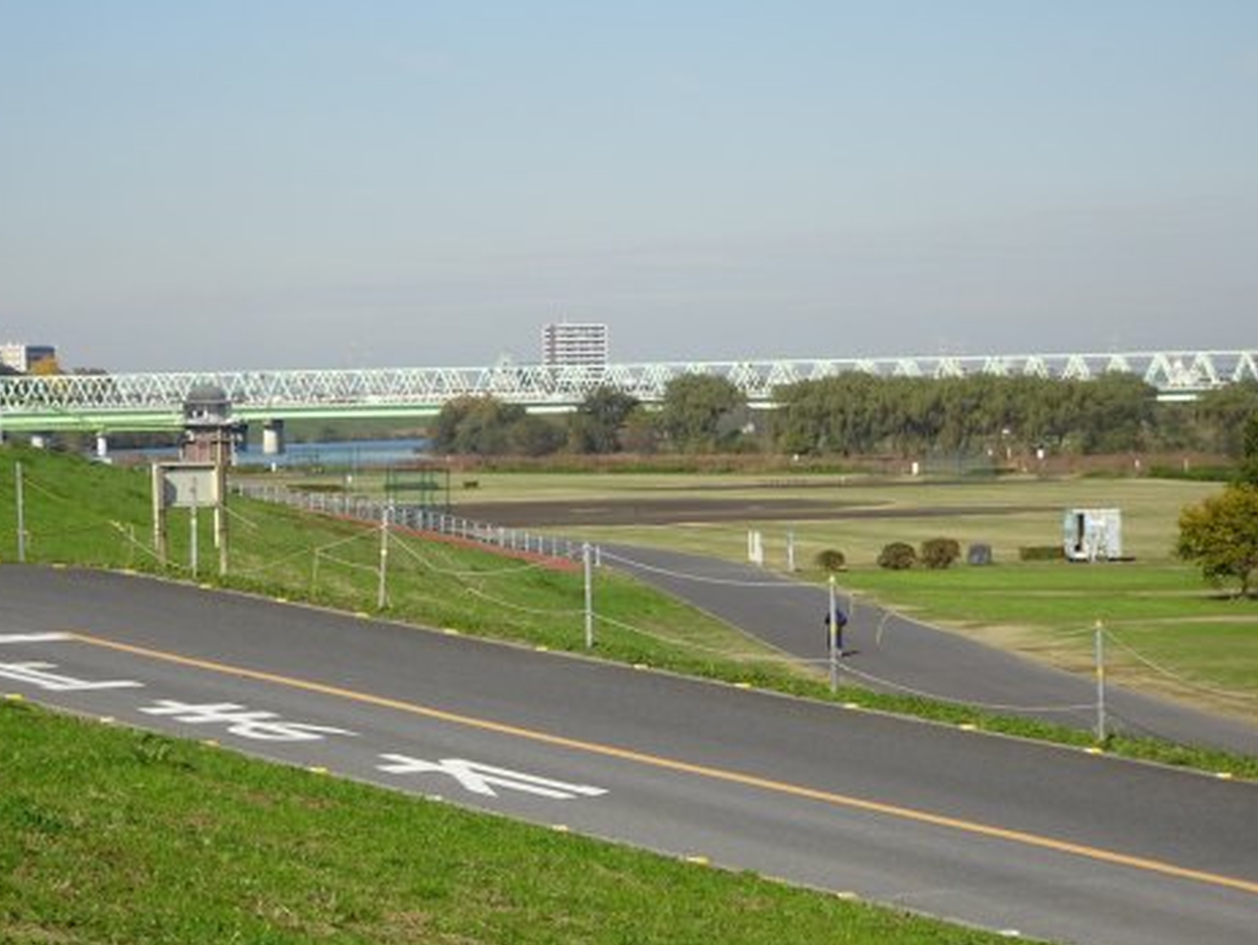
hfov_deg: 14.8
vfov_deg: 11.2
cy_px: 464
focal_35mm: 133
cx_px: 596
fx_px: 4836
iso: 80
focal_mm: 20.96
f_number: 5.6
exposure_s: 1/500
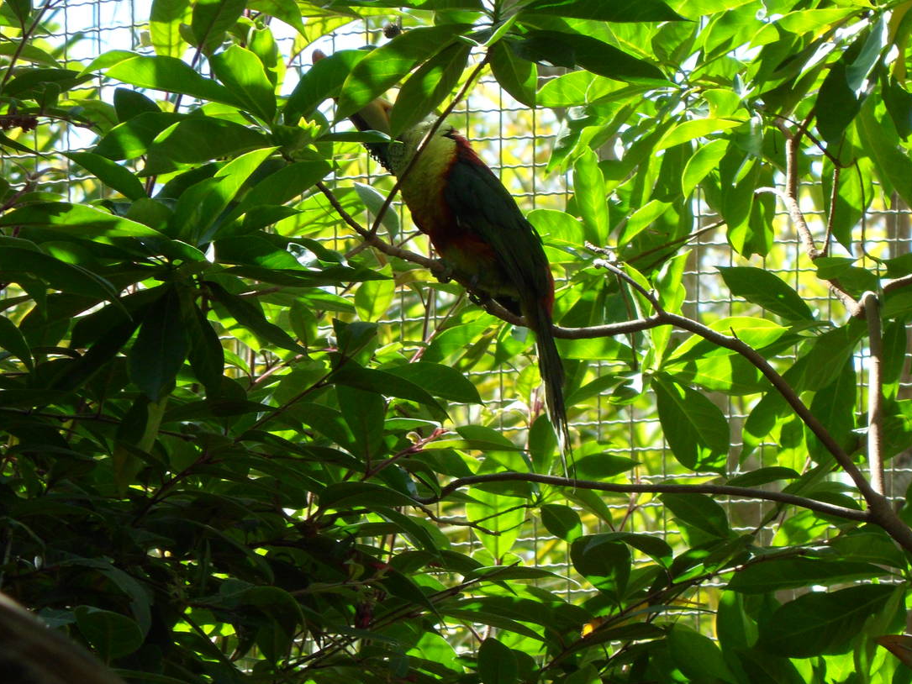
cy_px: 403
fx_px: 10487
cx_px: 571
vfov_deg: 3.7
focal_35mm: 398
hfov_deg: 5.0
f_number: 5.9
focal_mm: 46.8
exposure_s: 1/90
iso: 80
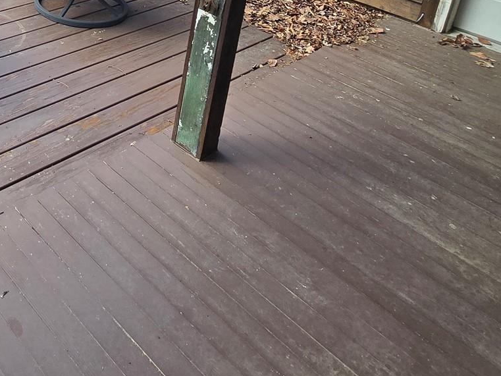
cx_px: -5
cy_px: -75
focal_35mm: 35
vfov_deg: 33.2
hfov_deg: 44.4
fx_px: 507
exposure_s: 1/322
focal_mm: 2.2
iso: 50
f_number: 2.2
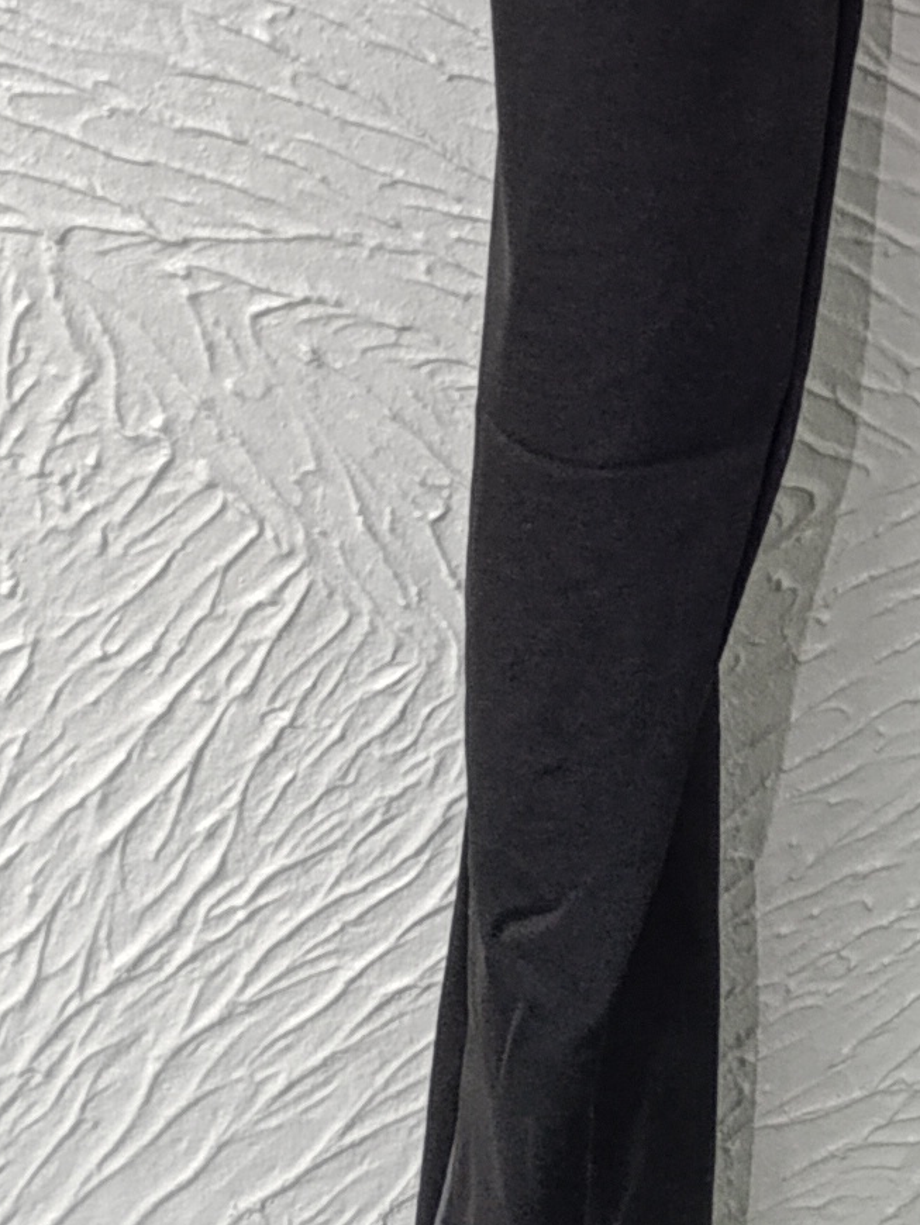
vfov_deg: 15.5
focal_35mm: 108
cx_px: 1295
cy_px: -1031
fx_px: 3825
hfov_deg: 13.1
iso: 1000
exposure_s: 1/40
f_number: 1.6
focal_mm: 6.14
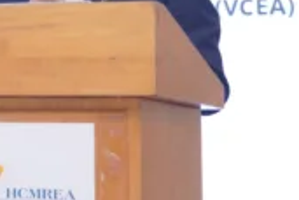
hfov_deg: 10.2
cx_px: -214
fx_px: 1587
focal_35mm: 191
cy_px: -82
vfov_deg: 7.1
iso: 1600
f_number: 4
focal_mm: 42.7
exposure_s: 1/160
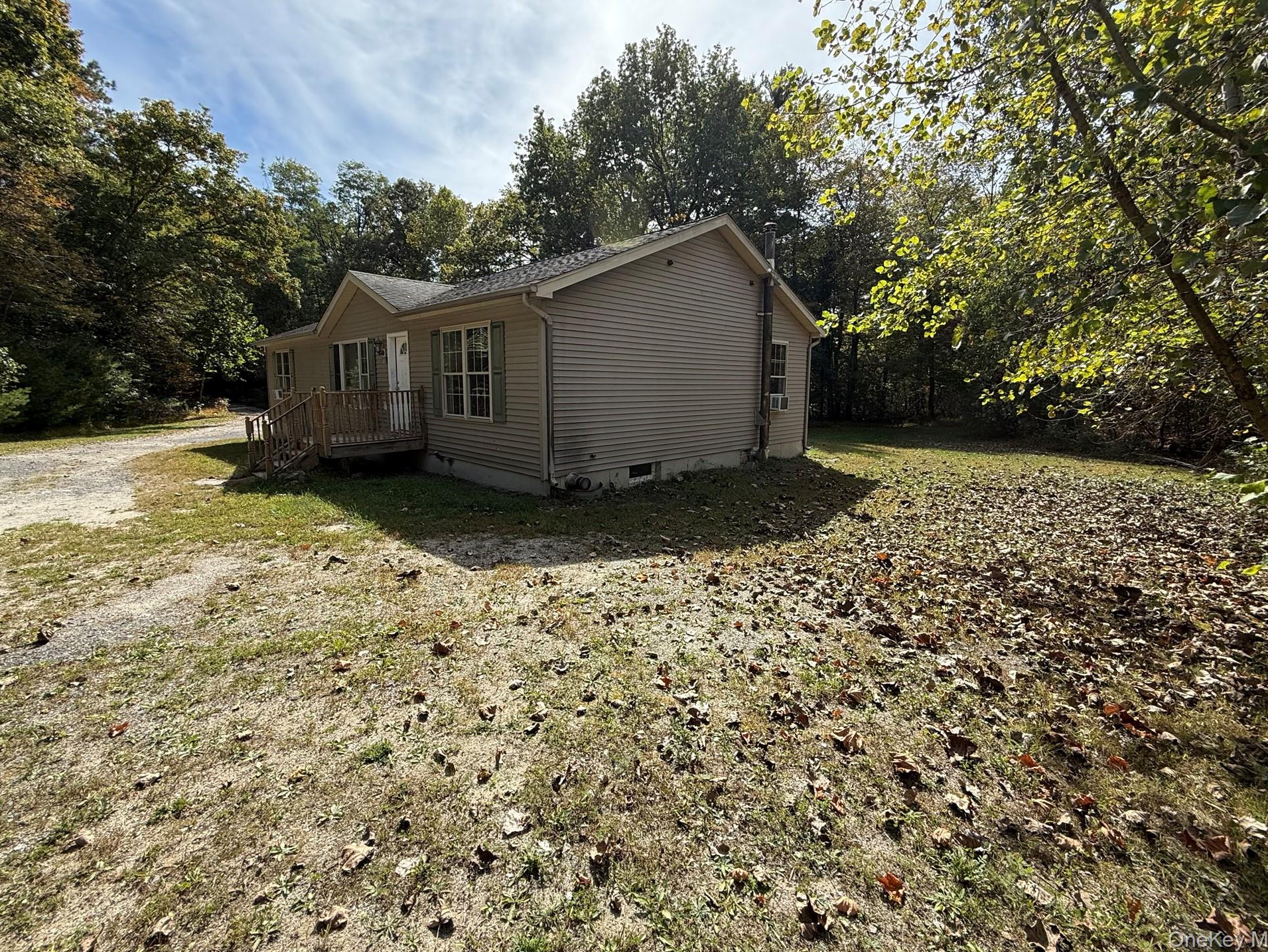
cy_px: 445
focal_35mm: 15
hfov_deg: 98.2
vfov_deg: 81.7
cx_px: 624
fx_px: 550
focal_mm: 2.22
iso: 50
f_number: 2.2
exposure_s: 1/709
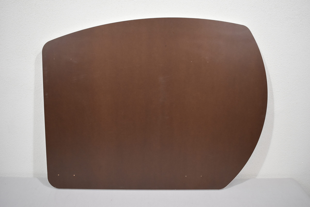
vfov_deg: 40.0
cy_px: 104
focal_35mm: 33
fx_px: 284
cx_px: 155
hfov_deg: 57.2
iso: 800
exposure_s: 1/160
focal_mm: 22
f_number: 3.8
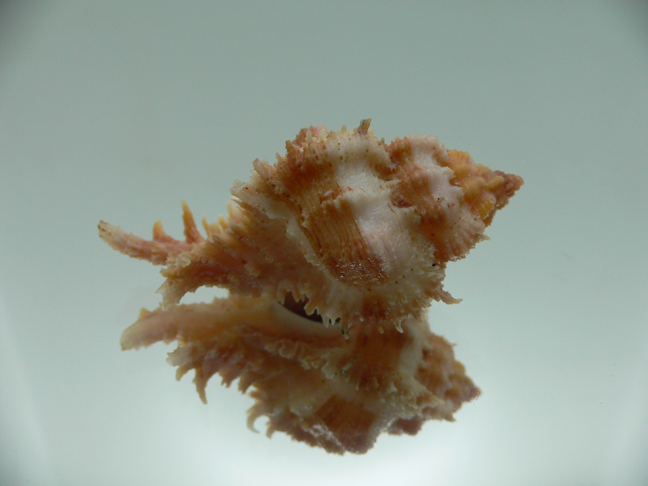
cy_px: 243
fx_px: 655
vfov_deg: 40.7
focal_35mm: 35
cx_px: 324
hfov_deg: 52.6
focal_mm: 4.6
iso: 80
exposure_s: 1/80
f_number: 2.8
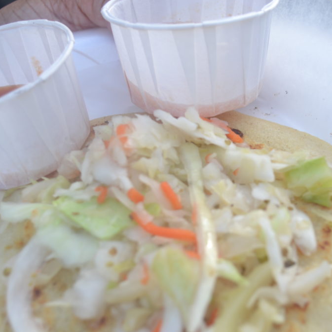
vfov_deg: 26.1
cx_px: 170
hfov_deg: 26.1
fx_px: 716
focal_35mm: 66
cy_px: 167
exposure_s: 1/80
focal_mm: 34
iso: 100
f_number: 6.3
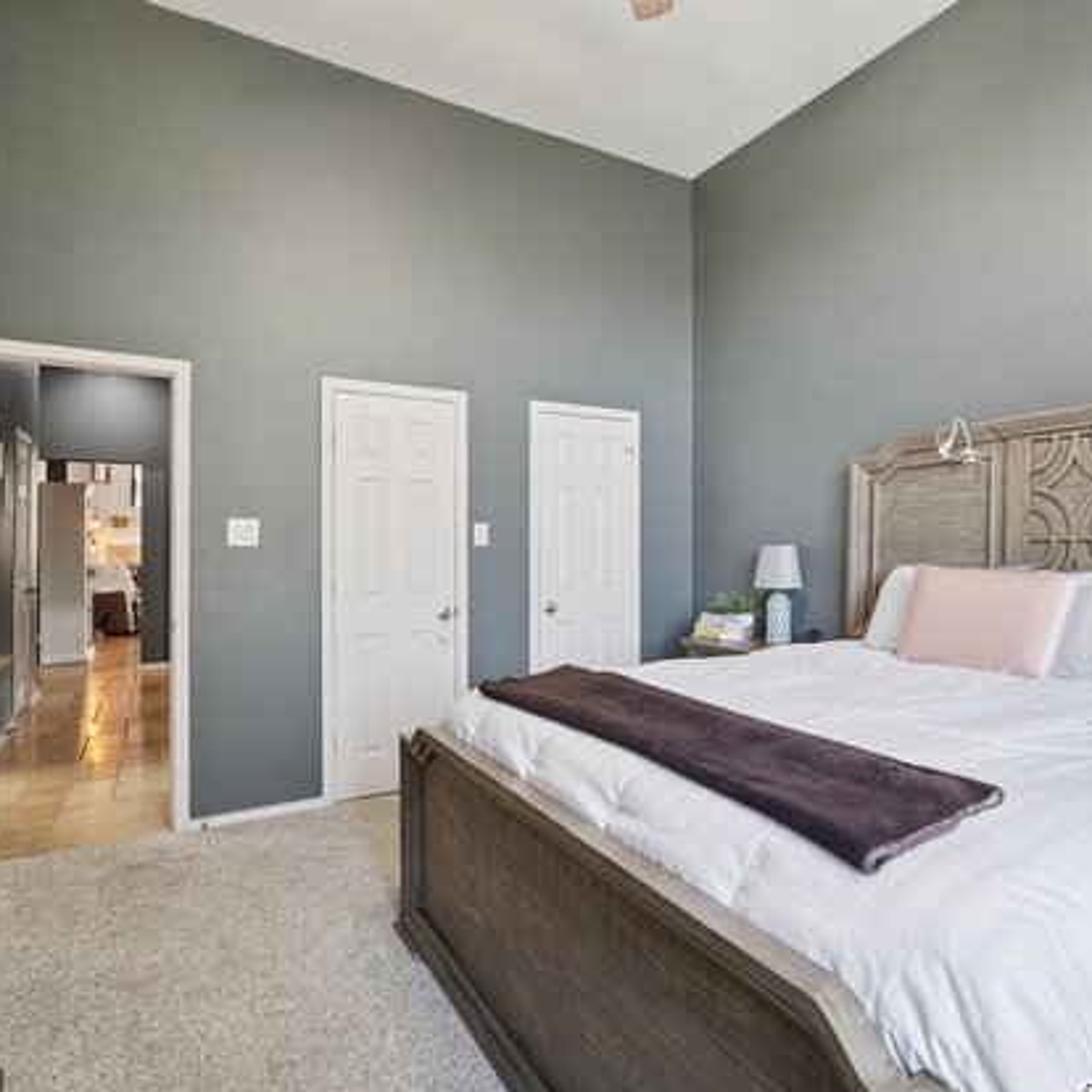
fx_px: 773
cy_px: 542
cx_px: 665
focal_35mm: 22
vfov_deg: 70.5
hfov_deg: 69.6
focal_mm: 16.5
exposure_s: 1/13
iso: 400
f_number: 8
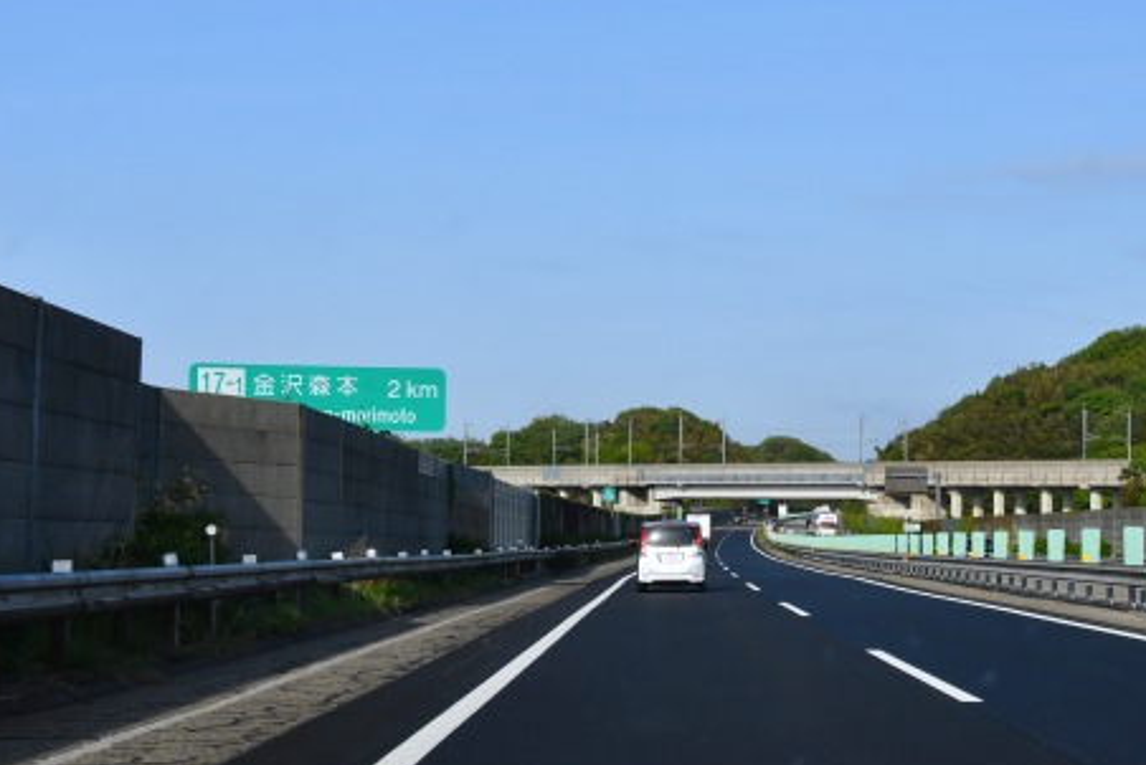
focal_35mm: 61
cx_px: 733
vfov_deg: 22.3
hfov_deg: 32.7
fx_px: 1943
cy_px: 337
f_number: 11
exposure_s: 1/500
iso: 400
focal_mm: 31
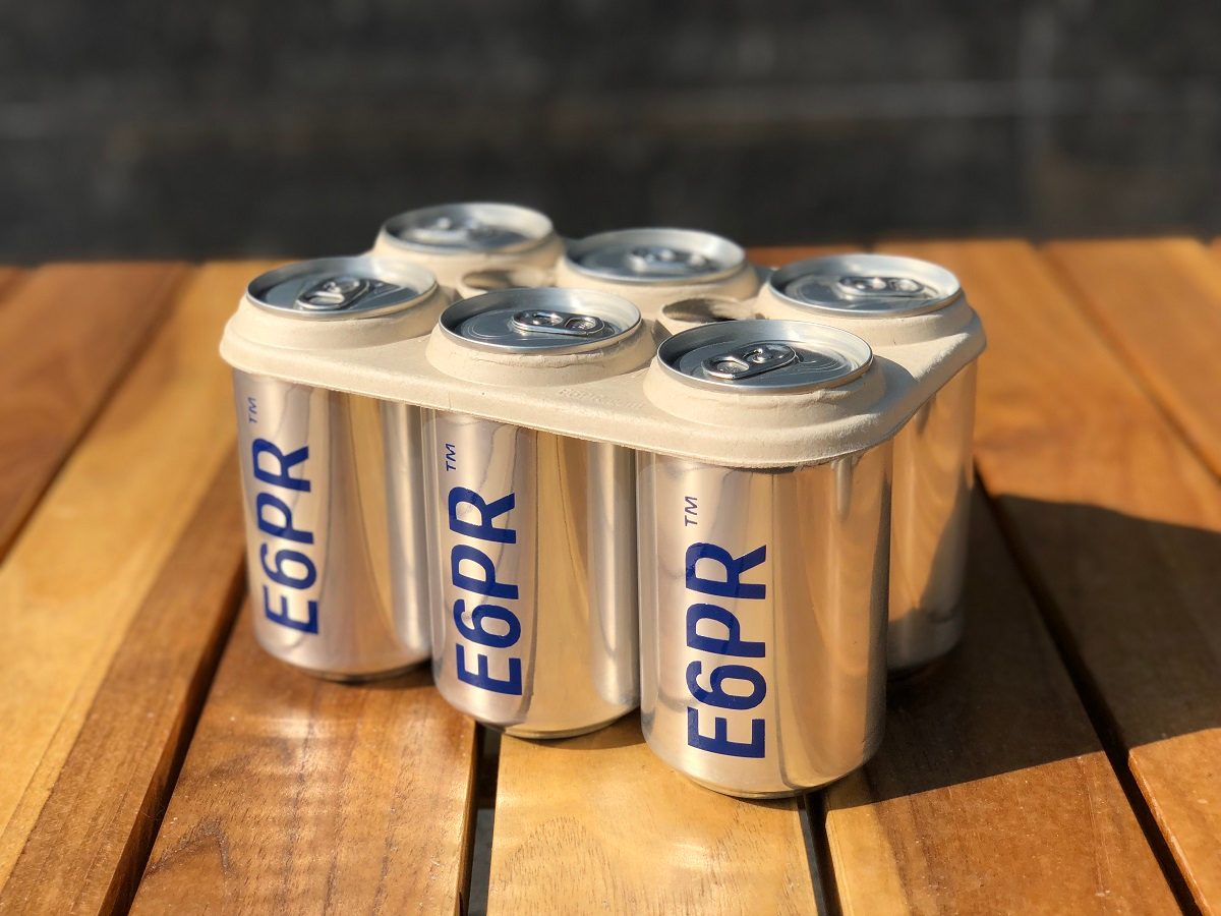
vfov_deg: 28.0
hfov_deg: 36.8
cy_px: 458
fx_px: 1834
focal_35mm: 52
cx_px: 610
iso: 16
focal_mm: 6
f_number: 2.4
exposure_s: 1/1779
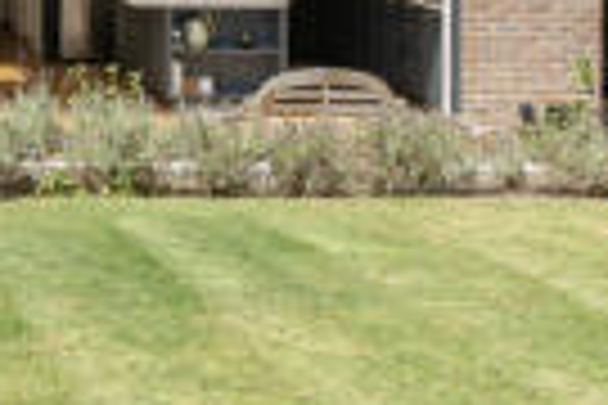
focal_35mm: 127
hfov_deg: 15.1
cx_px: -270
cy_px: -191
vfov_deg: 10.4
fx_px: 2145
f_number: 8
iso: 400
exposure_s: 1/640
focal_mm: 24
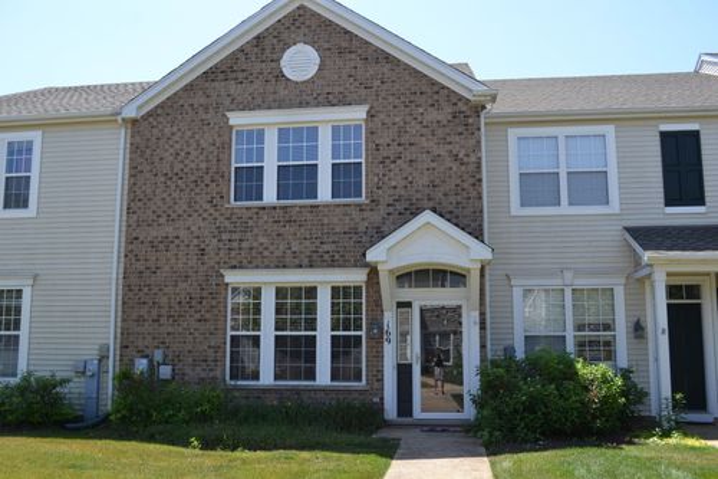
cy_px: 240
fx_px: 658
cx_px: 359
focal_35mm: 33
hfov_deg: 57.2
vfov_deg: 39.9
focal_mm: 22
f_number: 6.3
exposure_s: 1/200
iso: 100
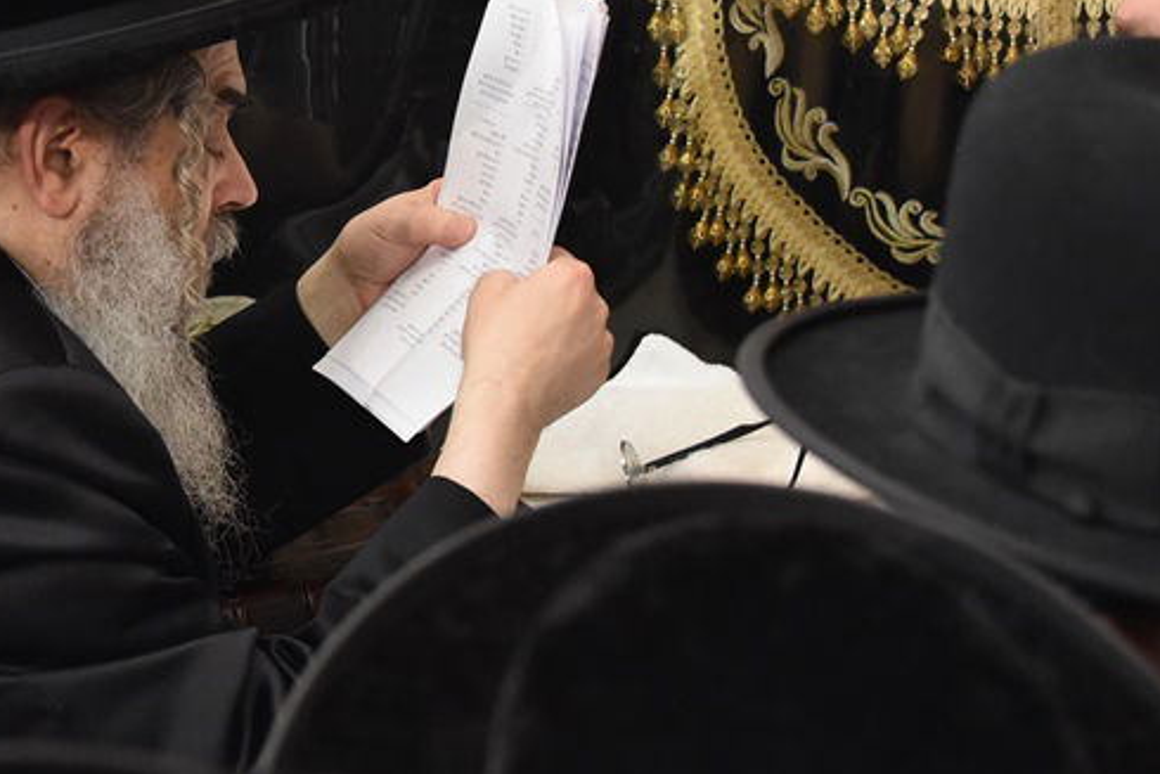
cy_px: 157
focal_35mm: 117
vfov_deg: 11.7
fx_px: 3771
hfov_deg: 17.3
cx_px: 199
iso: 5000
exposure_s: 1/100
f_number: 5.6
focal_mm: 56
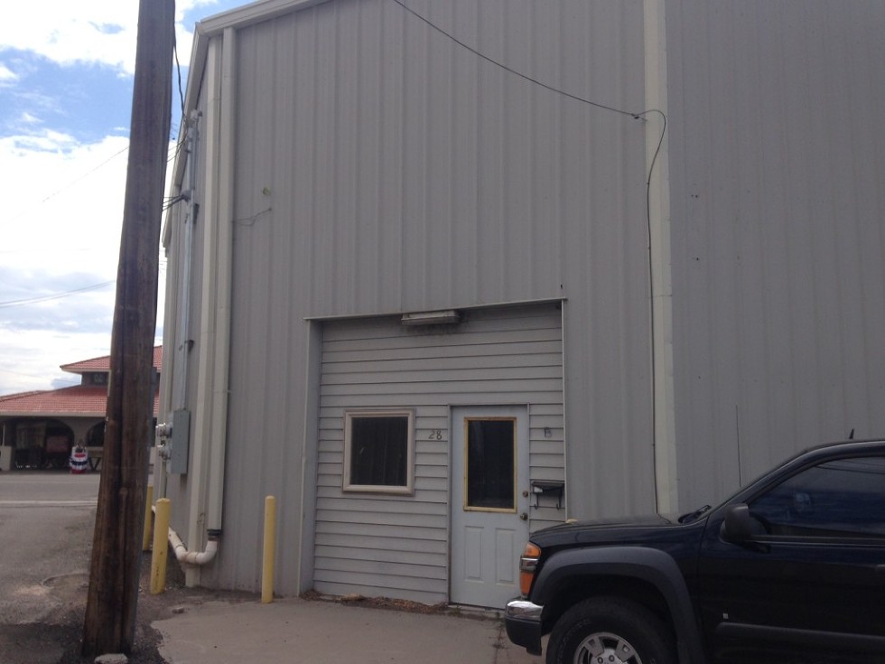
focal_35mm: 33
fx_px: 844
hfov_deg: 55.4
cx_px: 442
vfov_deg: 42.9
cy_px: 332
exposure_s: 1/1748
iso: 50
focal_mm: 4.12
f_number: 2.4
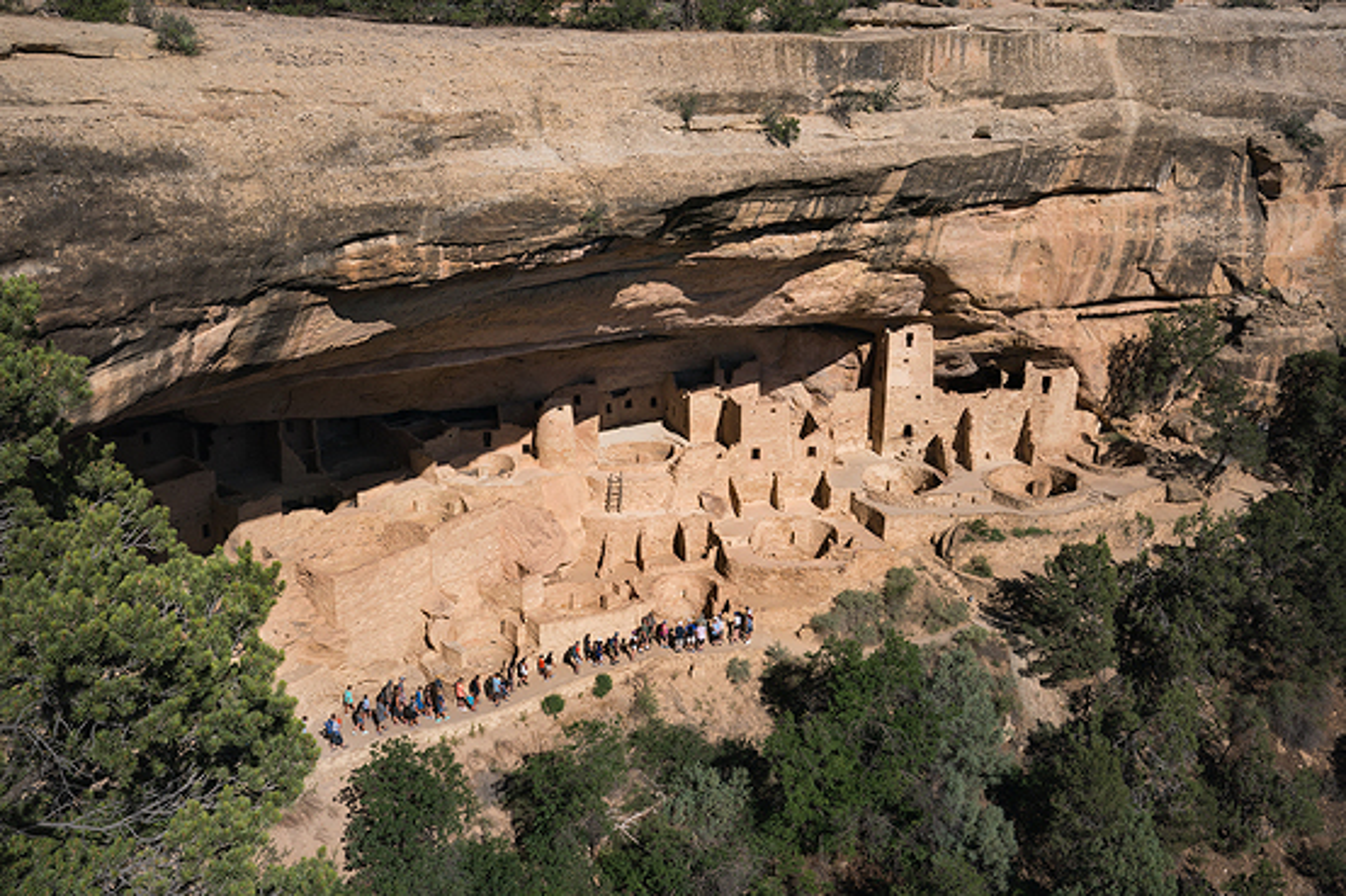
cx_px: 673
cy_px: 448
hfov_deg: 54.4
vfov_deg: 37.8
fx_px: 1308
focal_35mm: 35
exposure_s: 1/60
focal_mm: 35
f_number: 20
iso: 200
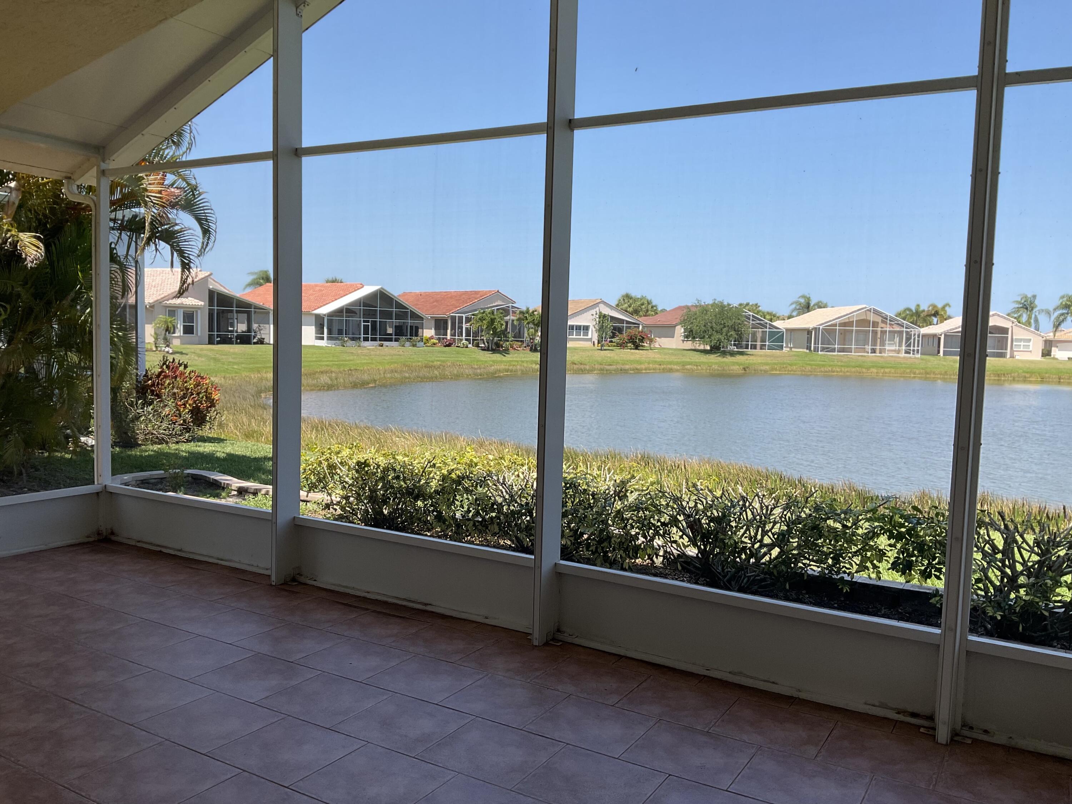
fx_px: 898
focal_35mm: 29
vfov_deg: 48.2
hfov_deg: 61.7
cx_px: 536
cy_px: 402
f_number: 1.8
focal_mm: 3
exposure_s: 1/781
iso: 16
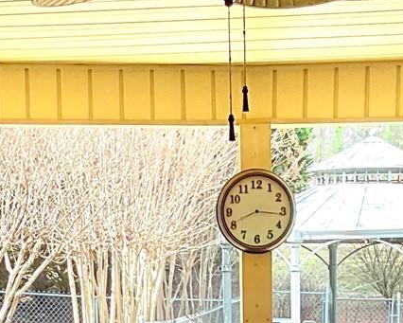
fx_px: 1622
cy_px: 628
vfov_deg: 10.5
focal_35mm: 136
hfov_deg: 14.2
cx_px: 240
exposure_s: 1/122
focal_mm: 3
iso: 20
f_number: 1.8
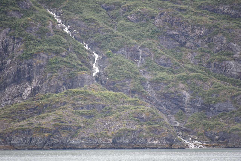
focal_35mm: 300
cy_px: 80
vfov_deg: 4.6
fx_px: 2009
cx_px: 120
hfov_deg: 6.9
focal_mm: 300
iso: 1250
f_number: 5.6
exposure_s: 1/640
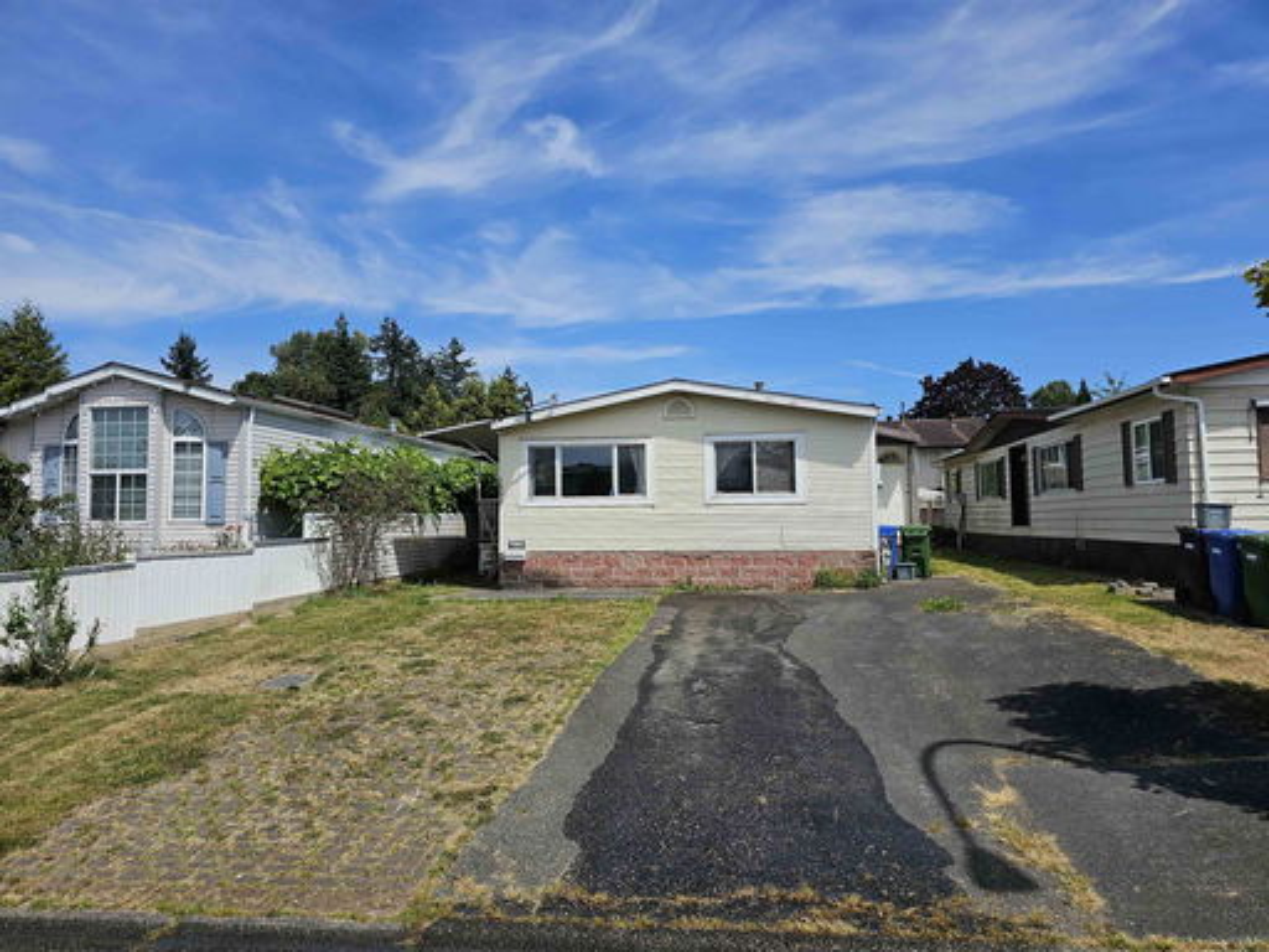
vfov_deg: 58.9
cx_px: 634
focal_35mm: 23
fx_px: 843
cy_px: 476
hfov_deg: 73.9
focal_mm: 6.3
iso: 10
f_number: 1.7
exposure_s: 1/1061
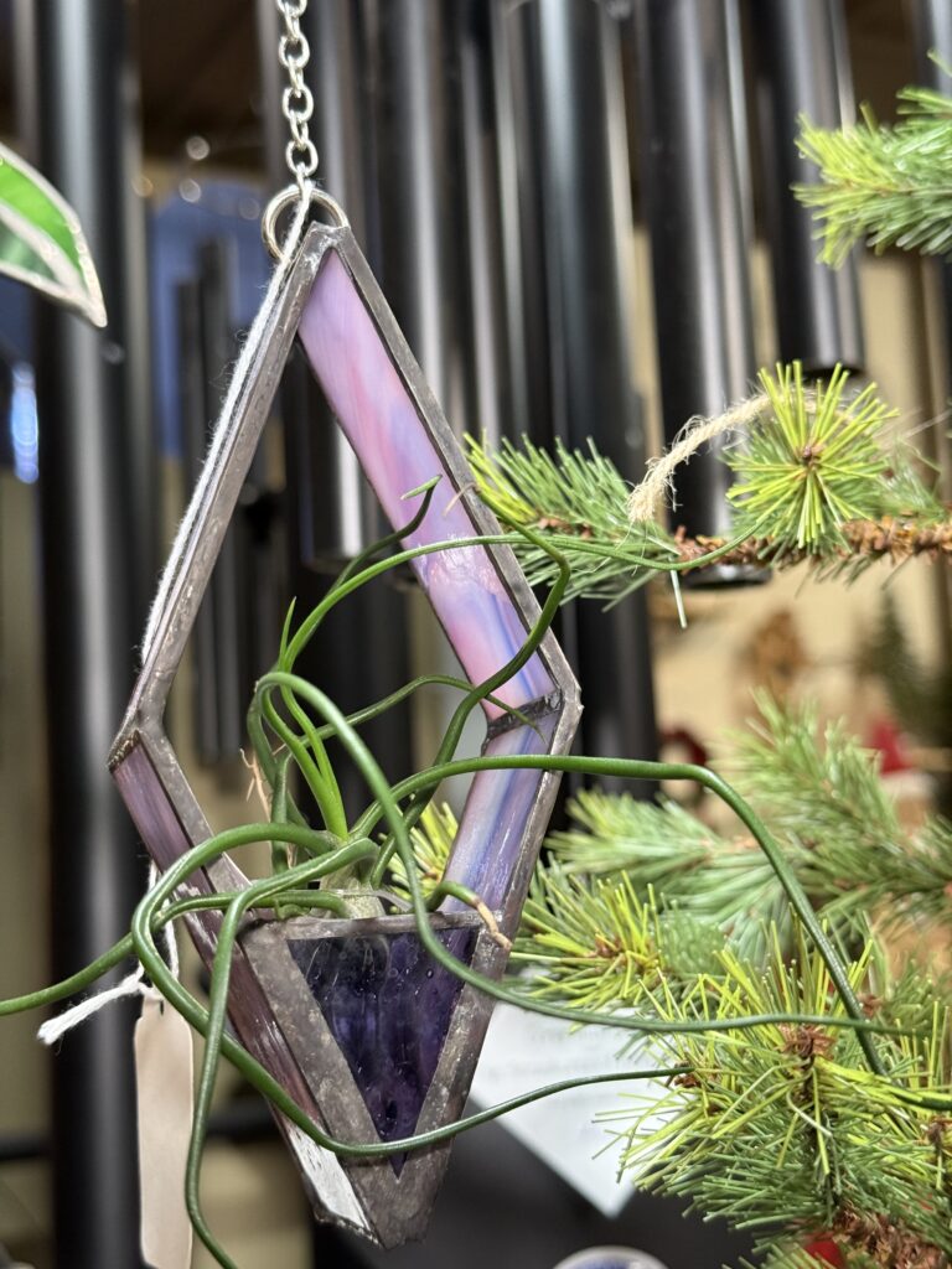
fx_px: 1760
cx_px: 476
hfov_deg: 30.3
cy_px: 634
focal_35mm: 48
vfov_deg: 39.7
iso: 250
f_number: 1.78
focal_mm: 6.76
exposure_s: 1/60
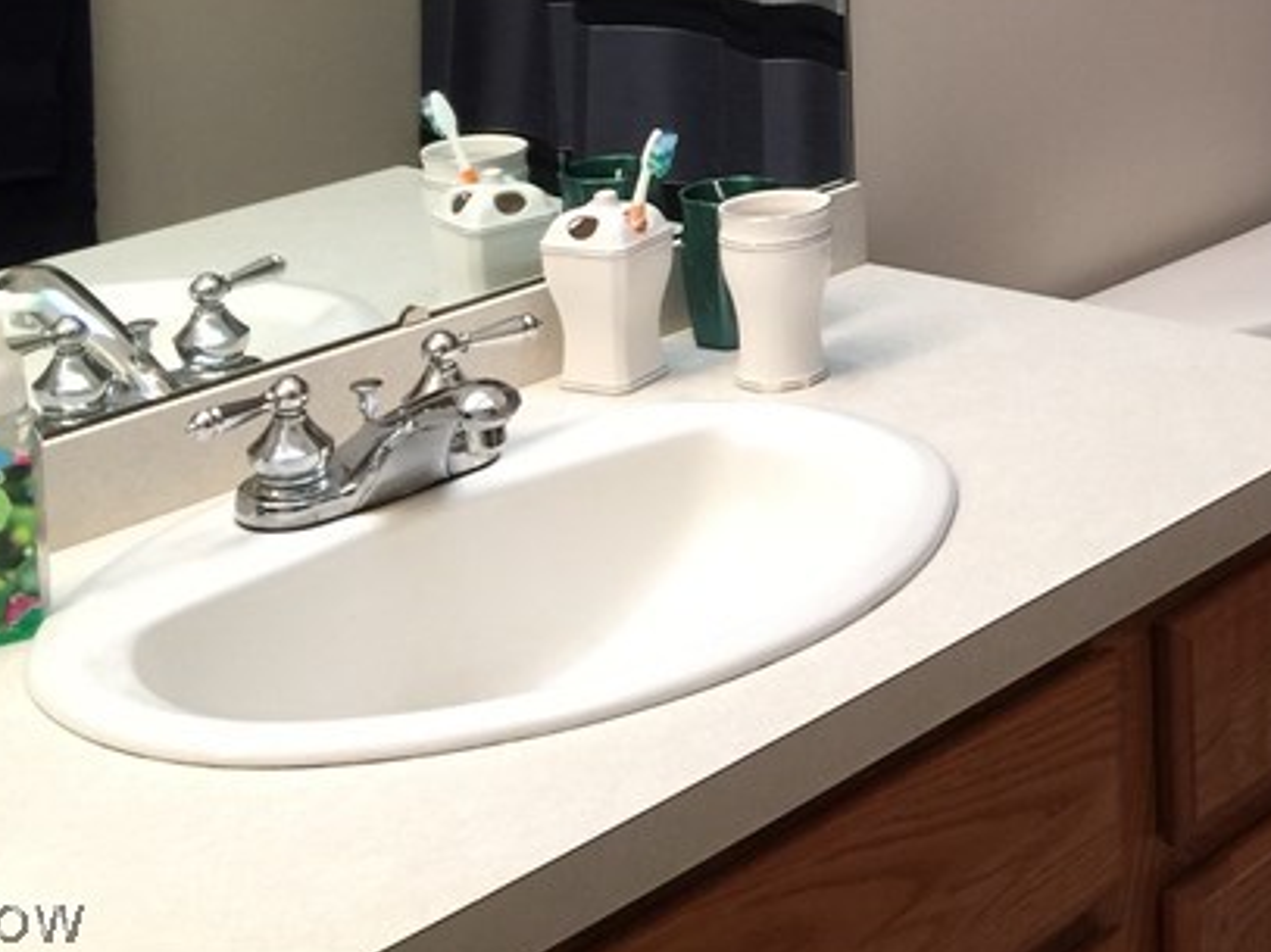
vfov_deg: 18.9
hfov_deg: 25.0
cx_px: 1355
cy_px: -234
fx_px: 2680
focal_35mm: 73
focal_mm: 4.15
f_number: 2.2
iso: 32
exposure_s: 1/15
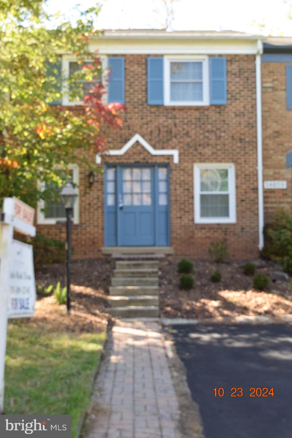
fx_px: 566
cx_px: 146
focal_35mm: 46
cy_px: 219
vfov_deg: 42.3
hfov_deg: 28.9
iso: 400
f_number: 6.3
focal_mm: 31
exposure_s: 1/160
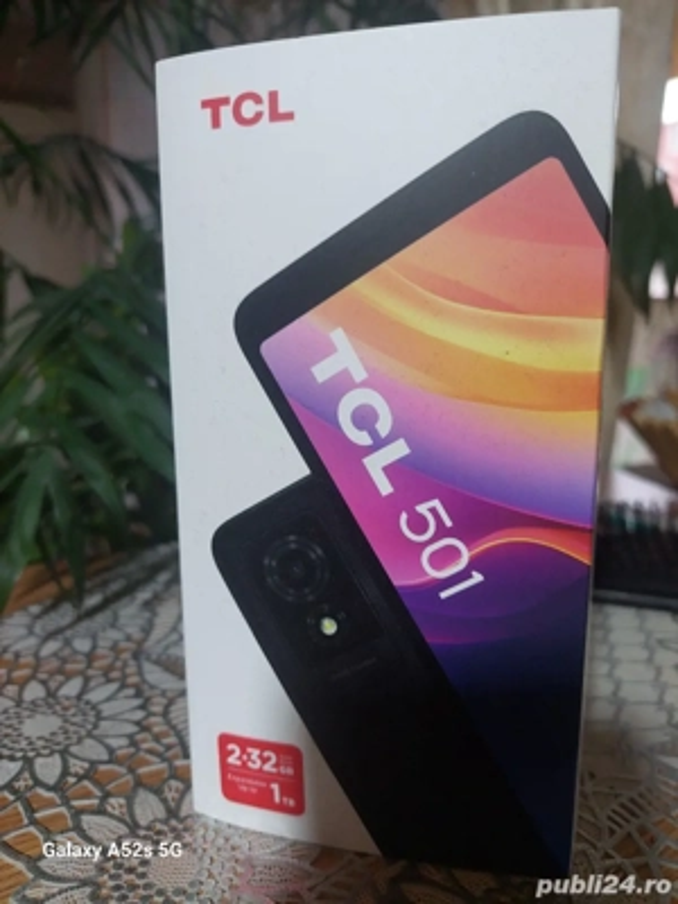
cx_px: 339
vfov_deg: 69.4
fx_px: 653
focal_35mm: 25
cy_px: 452
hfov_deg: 54.9
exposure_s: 1/50
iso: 160
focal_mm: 5.23
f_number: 1.8
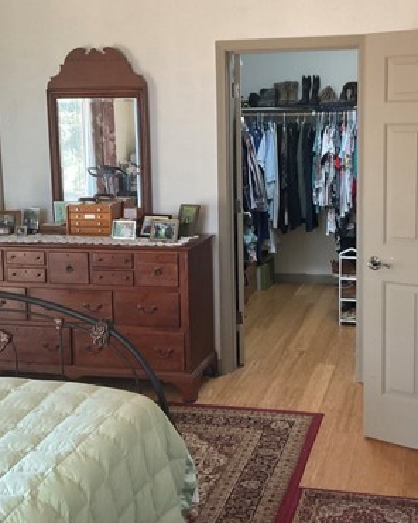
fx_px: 758
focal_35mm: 49
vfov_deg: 38.0
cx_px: 258
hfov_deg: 30.7
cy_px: 223
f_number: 1.8
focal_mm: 3
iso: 100
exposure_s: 1/60
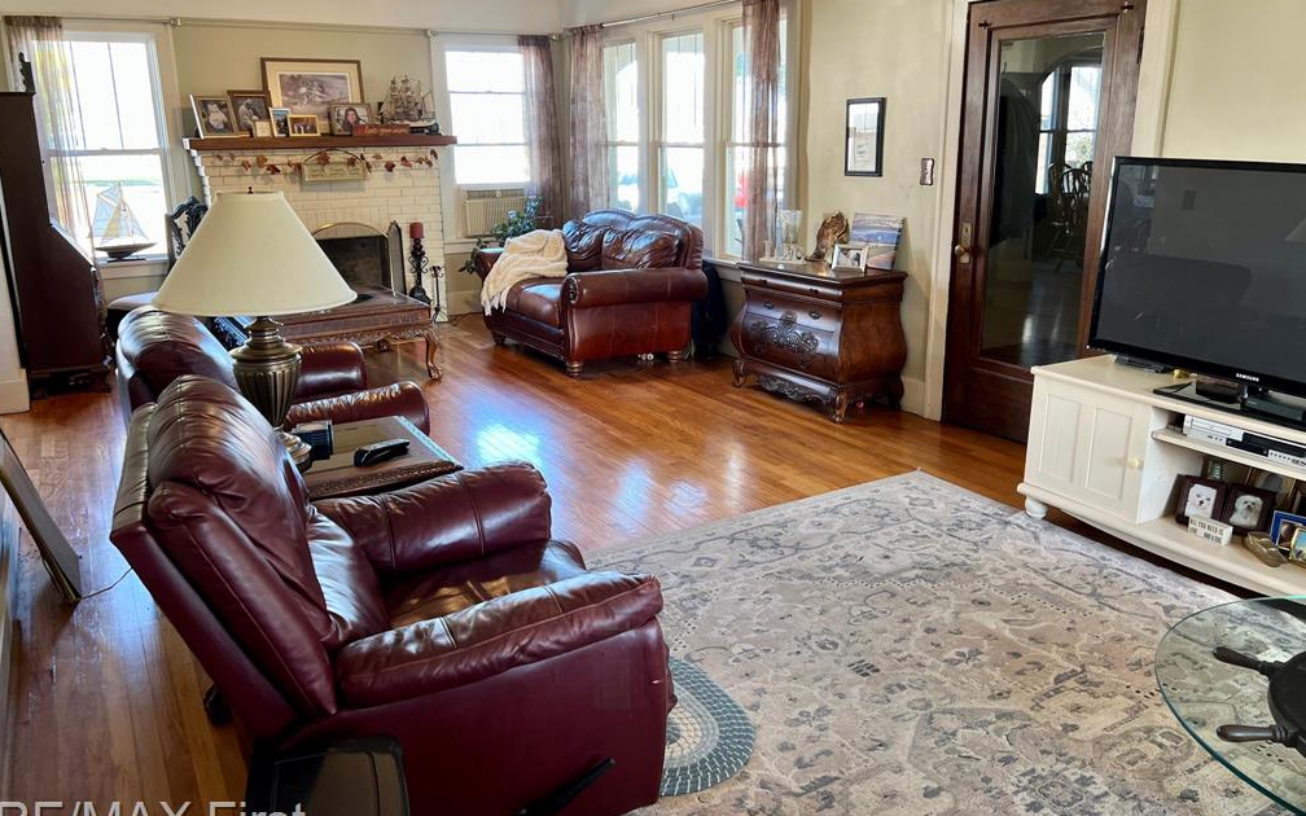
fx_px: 997
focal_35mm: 28
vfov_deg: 44.5
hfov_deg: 66.5
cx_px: 648
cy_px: 363
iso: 100
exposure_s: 1/60
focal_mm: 5.7
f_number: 1.5
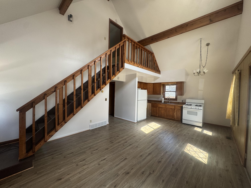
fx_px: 102
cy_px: 94
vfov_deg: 85.7
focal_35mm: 14
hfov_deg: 102.1
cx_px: 126
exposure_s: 1/99
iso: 80
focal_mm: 2.22
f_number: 2.2
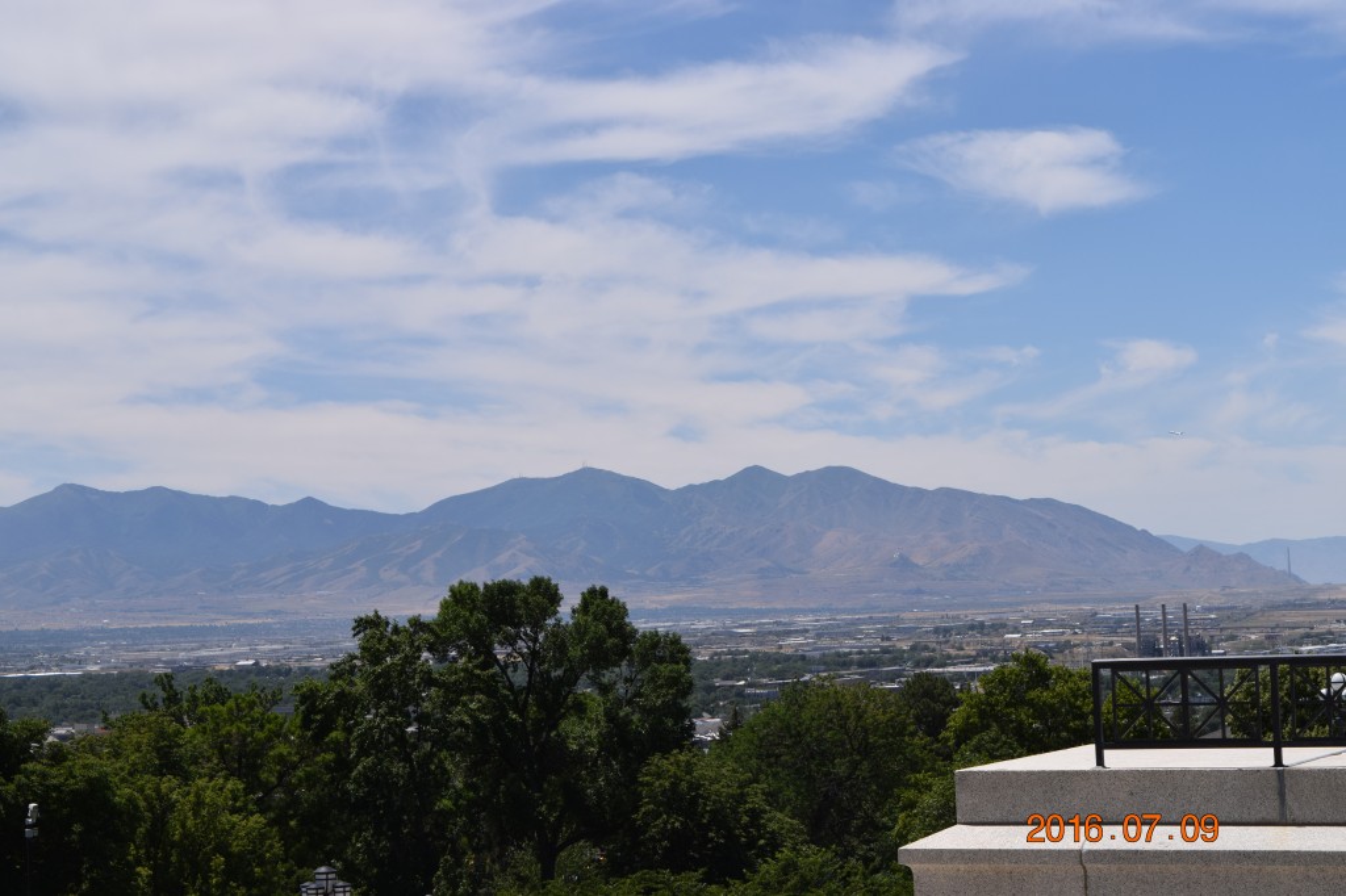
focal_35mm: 82
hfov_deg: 24.6
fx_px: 3083
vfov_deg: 16.5
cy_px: 448
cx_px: 673
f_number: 11
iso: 200
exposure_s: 1/500
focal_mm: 55
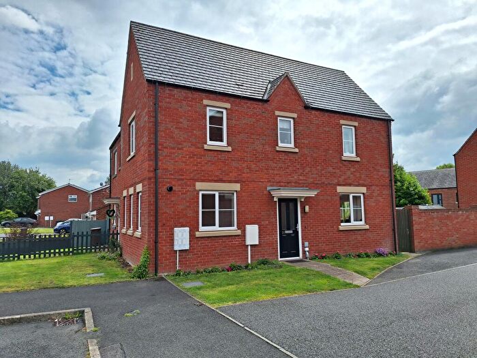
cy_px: 179
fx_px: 317
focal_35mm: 23
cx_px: 238
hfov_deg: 73.9
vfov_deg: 58.9
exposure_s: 1/3846
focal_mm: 5.54
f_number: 1.8
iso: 40
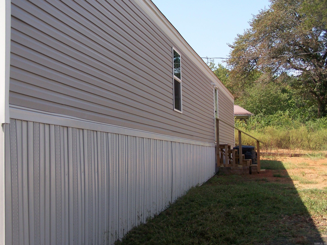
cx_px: 164
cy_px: 122
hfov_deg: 37.5
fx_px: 482
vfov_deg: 28.6
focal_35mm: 51
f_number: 3
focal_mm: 8.5
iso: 80
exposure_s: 1/500
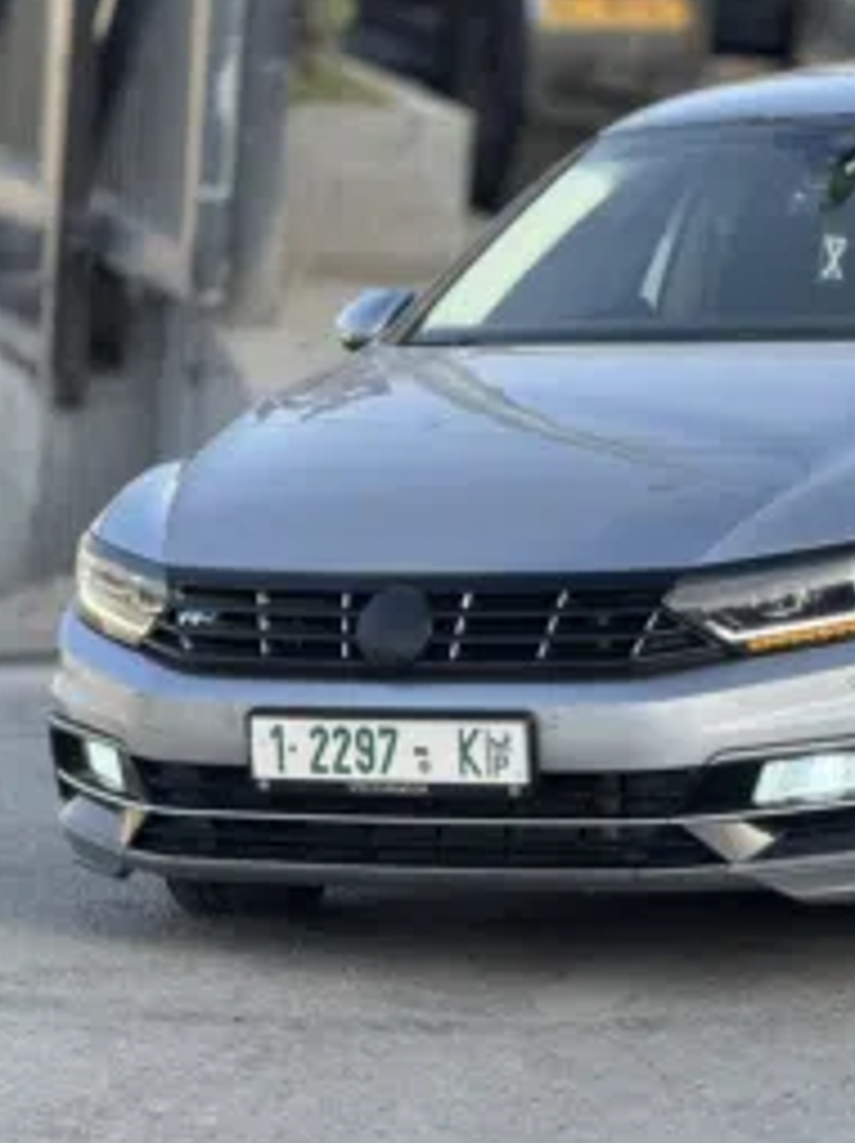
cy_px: 558
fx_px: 6235
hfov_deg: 7.8
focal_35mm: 189
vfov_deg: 10.5
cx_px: 639
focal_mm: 15.66
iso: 50
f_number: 2.8
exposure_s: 1/402
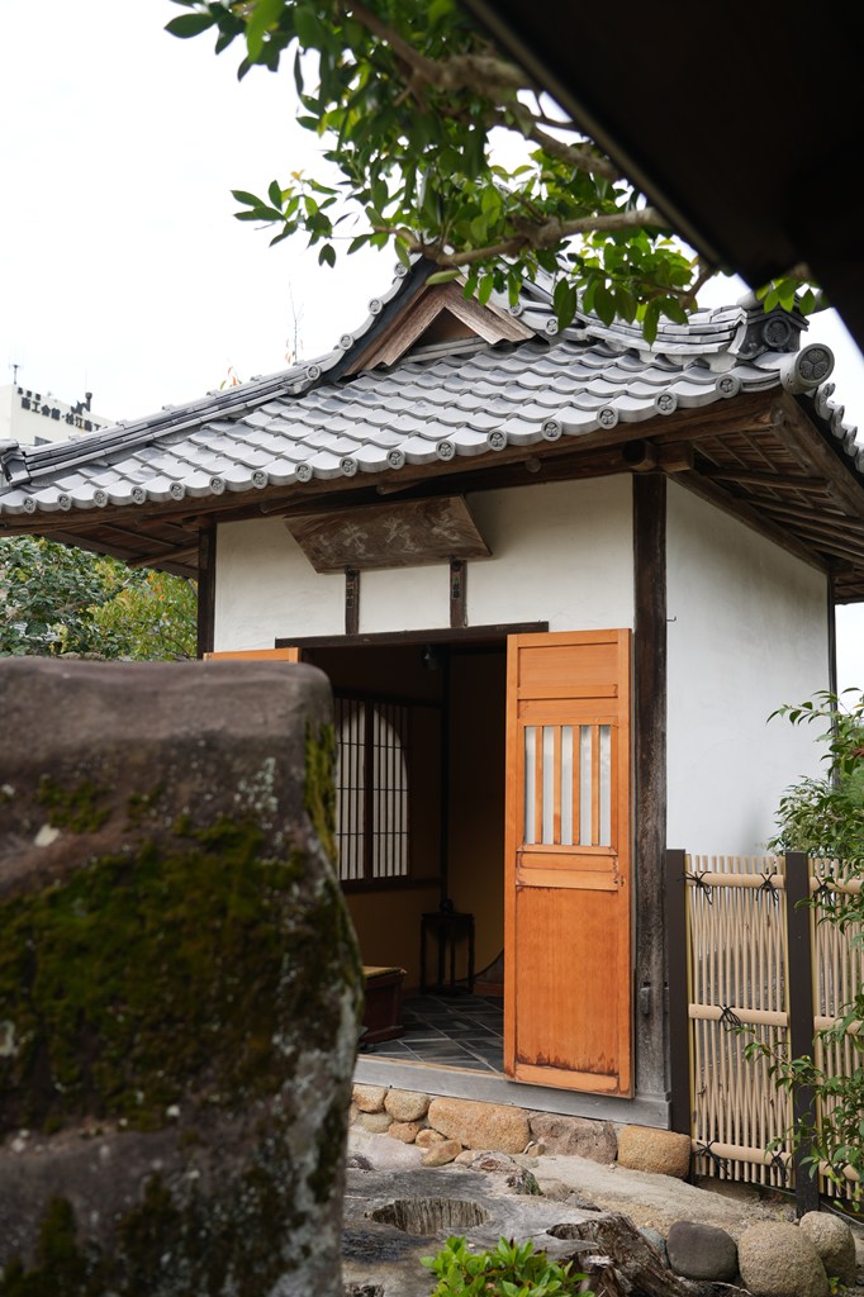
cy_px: 648
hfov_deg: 38.9
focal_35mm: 34
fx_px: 1225
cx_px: 432
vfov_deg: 55.8
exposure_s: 1/200
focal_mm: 34
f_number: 4.5
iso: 100
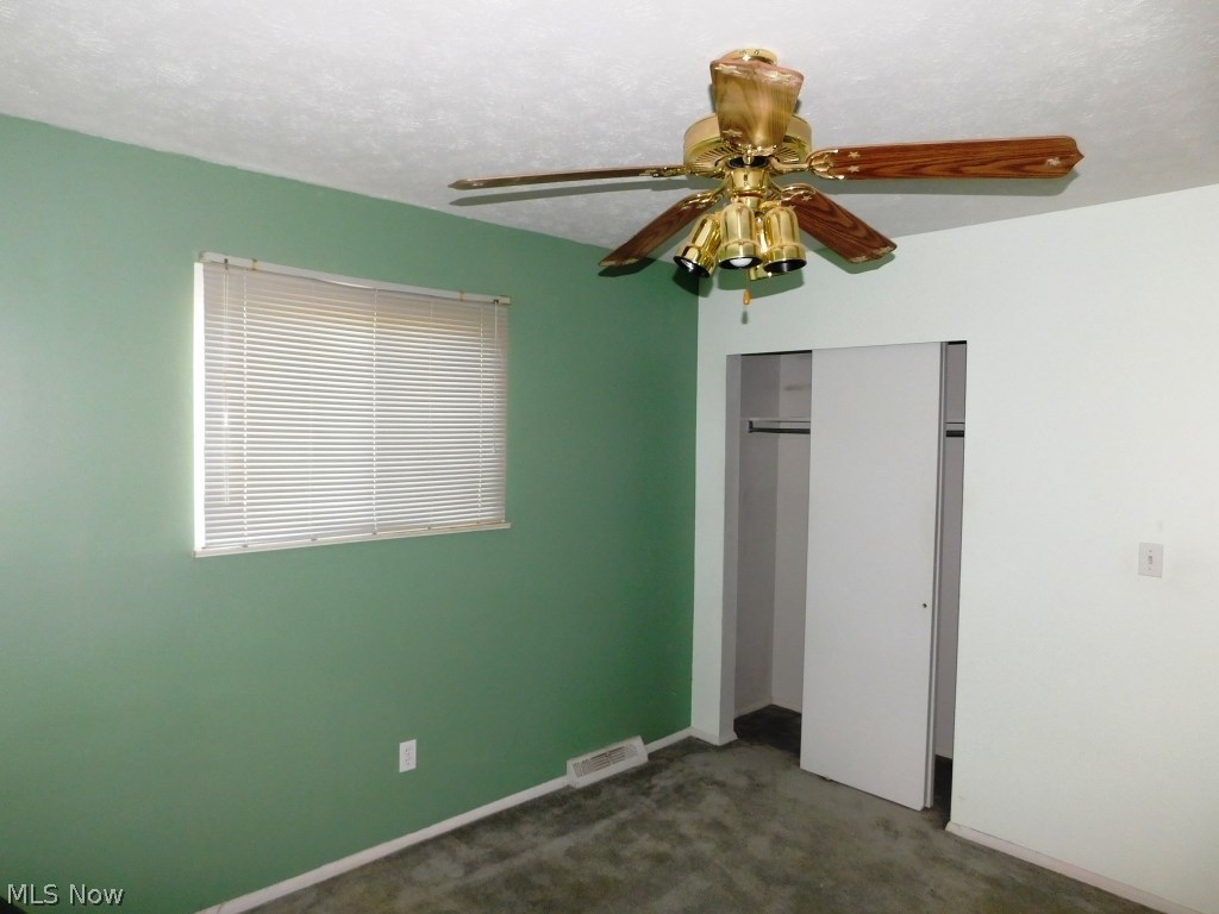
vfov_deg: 58.9
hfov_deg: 73.9
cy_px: 457
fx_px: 810
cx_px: 610
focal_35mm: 23
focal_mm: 4
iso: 200
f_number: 3
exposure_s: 1/30
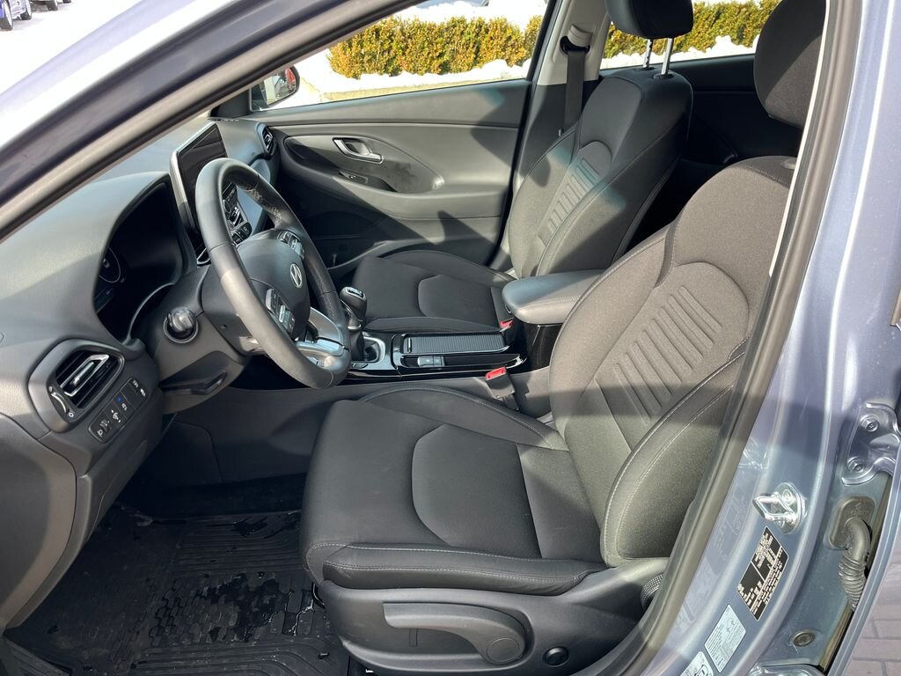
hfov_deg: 67.3
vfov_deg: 53.1
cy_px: 338
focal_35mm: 26
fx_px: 677
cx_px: 450
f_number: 1.6
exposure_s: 1/228
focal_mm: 5.1
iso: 40
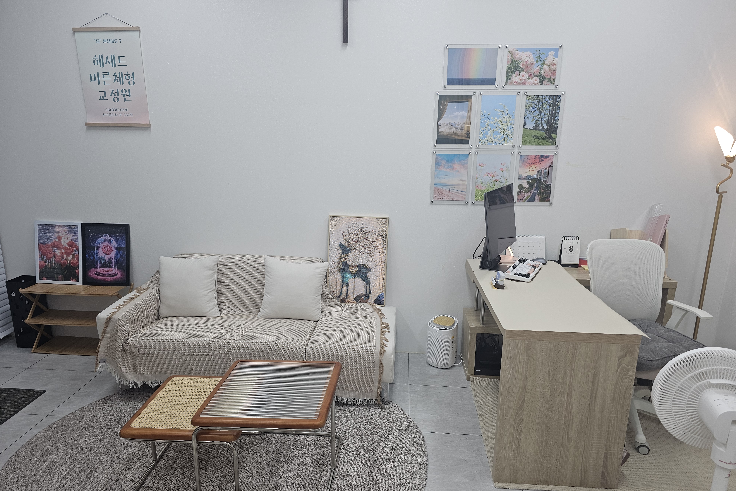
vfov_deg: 53.1
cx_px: 368
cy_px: 265
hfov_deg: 73.7
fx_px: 491
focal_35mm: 24
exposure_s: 1/120
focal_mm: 6.3
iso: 64
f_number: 1.7
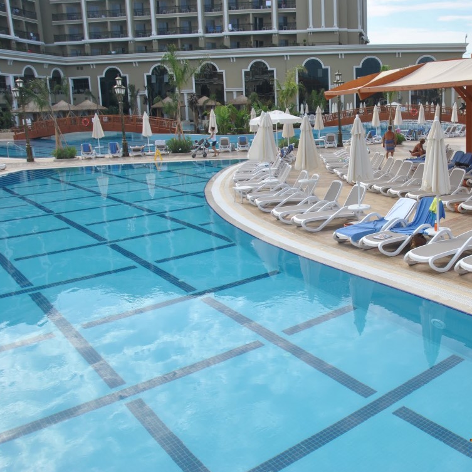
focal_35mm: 35
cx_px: 355
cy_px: 240
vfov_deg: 47.2
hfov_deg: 45.5
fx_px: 540
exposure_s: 1/200
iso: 100
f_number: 7.1
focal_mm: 18
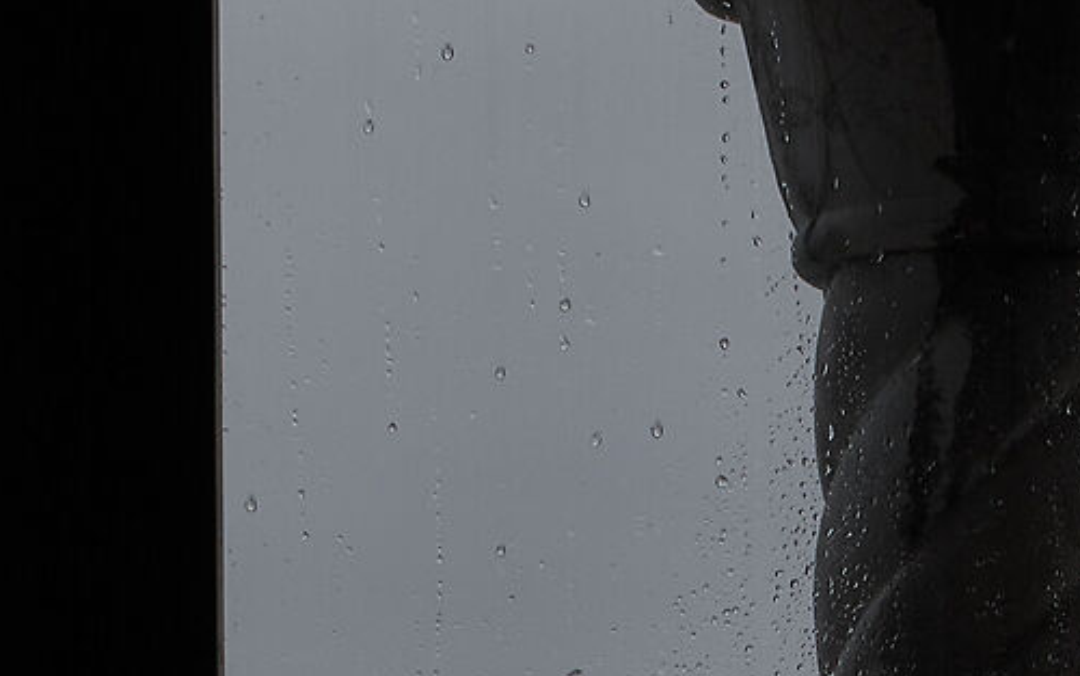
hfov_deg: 6.0
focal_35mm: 352
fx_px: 10365
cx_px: 989
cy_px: 1428
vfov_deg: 3.7
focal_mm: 48
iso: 200
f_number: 13
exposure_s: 1/60
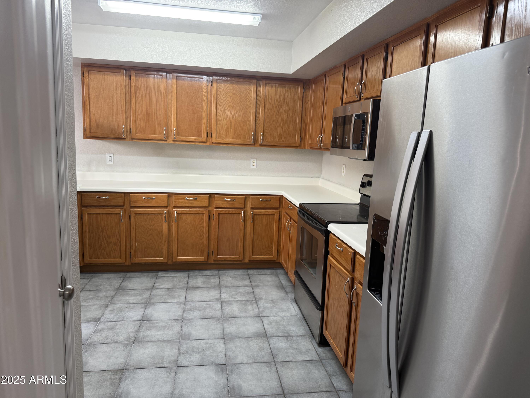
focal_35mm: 24
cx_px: 265
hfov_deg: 71.6
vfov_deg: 56.8
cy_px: 199
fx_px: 367
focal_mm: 6.76
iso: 125
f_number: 1.78
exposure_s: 1/60
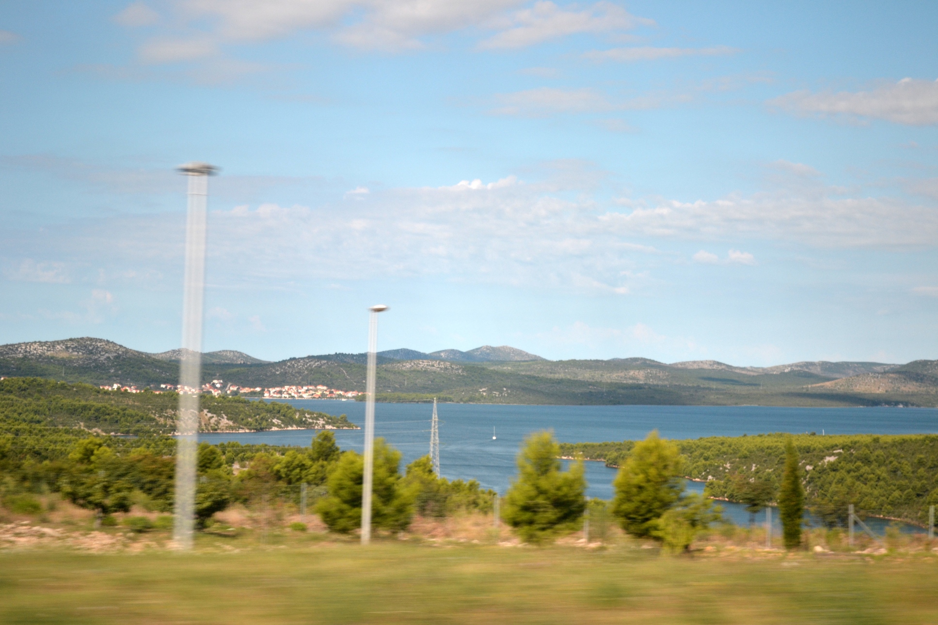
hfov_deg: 24.6
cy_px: 312
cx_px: 469
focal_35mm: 82
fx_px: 2149
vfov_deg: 16.6
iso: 320
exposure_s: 1/125
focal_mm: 55
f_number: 5.6
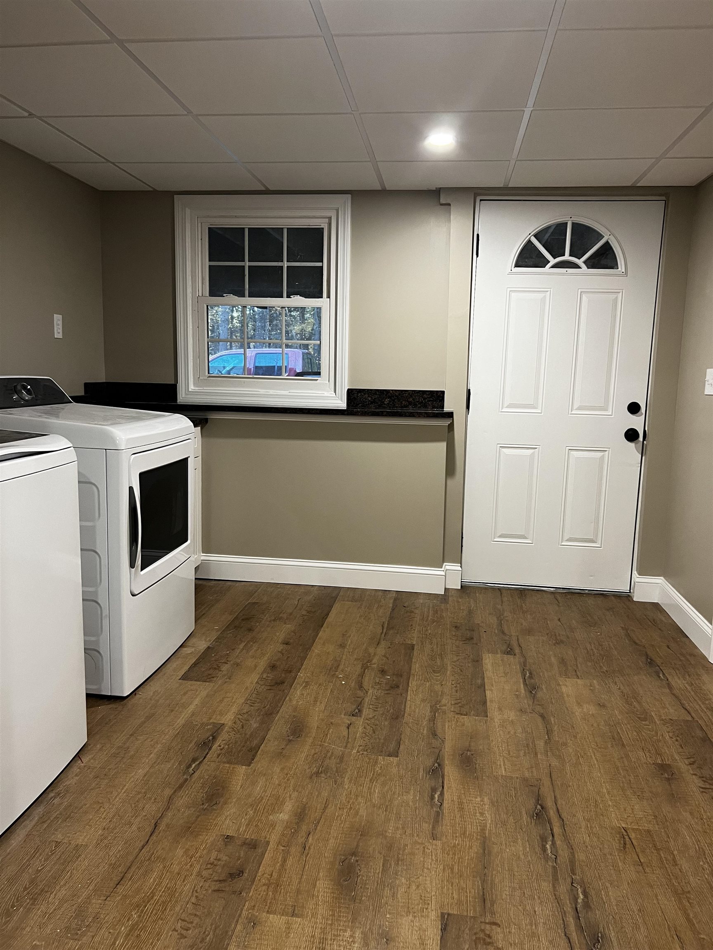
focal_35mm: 26
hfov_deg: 53.1
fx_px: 714
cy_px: 475
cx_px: 356
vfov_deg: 67.3
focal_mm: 5.7
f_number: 1.5
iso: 160
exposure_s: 1/60
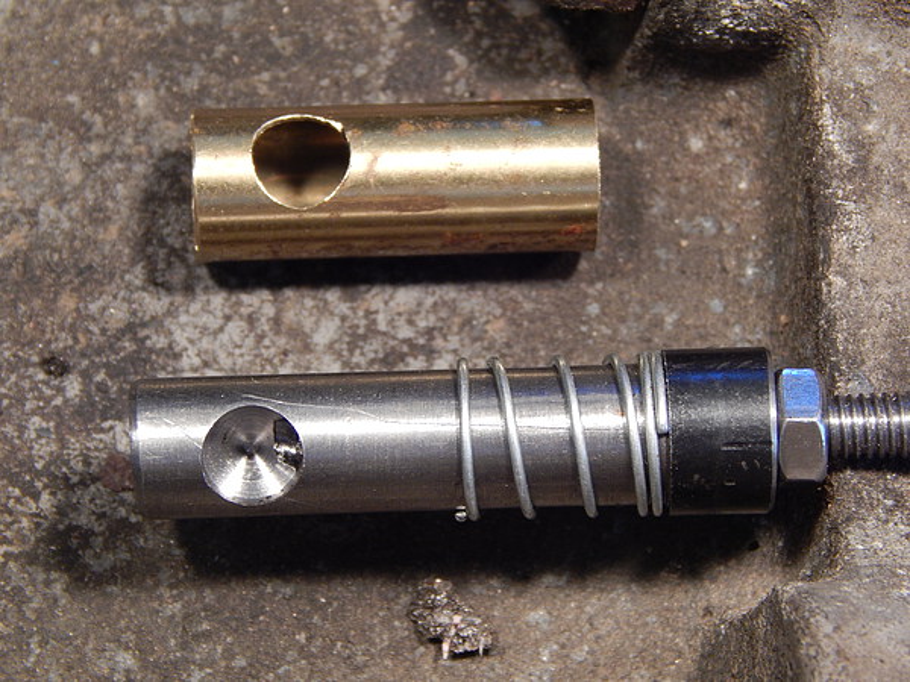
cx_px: 455
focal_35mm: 184
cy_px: 341
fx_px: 4837
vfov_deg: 8.1
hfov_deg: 10.7
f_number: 5.3
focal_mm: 32.8
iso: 250
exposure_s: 1/30
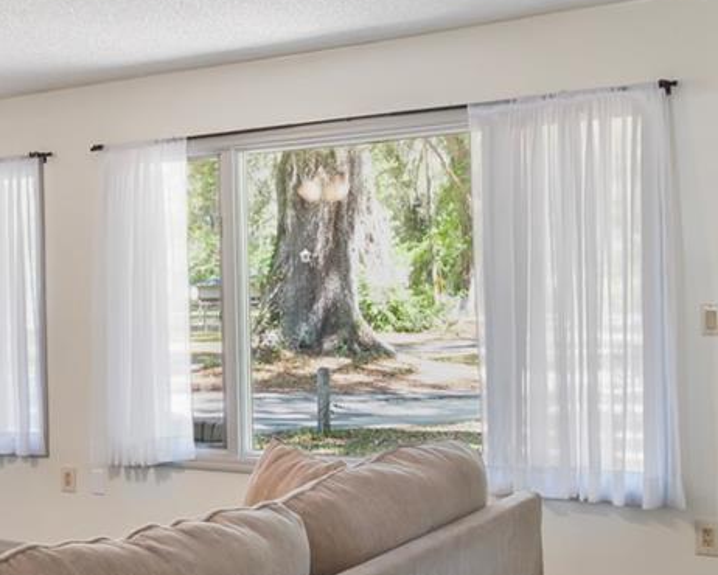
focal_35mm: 54
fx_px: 1140
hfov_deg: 32.9
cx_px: 48
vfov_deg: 28.3
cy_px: 283
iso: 250
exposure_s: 1/40
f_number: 9
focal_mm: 11
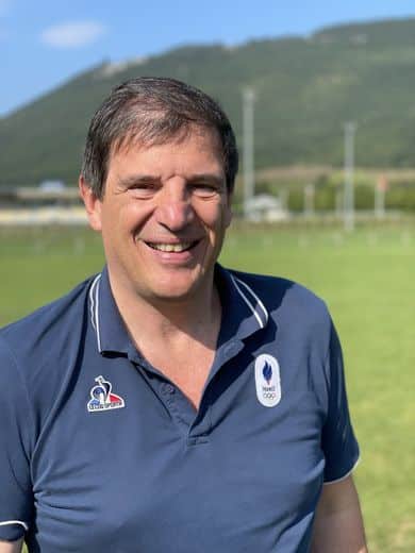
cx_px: 208
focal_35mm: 52
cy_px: 276
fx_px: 831
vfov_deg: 36.8
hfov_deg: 28.0
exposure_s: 1/1845
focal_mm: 6
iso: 32
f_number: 2
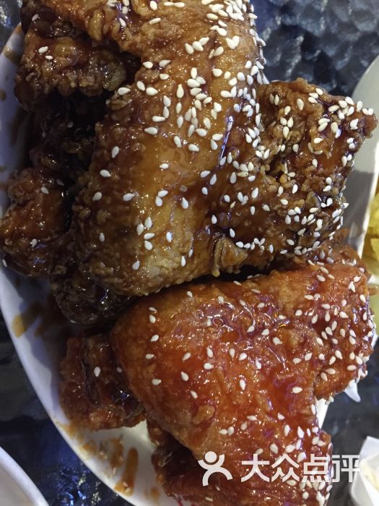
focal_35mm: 29
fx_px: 423
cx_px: 190
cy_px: 253
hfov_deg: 48.2
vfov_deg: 61.7
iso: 640
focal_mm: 4.15
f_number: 2.2
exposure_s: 1/15
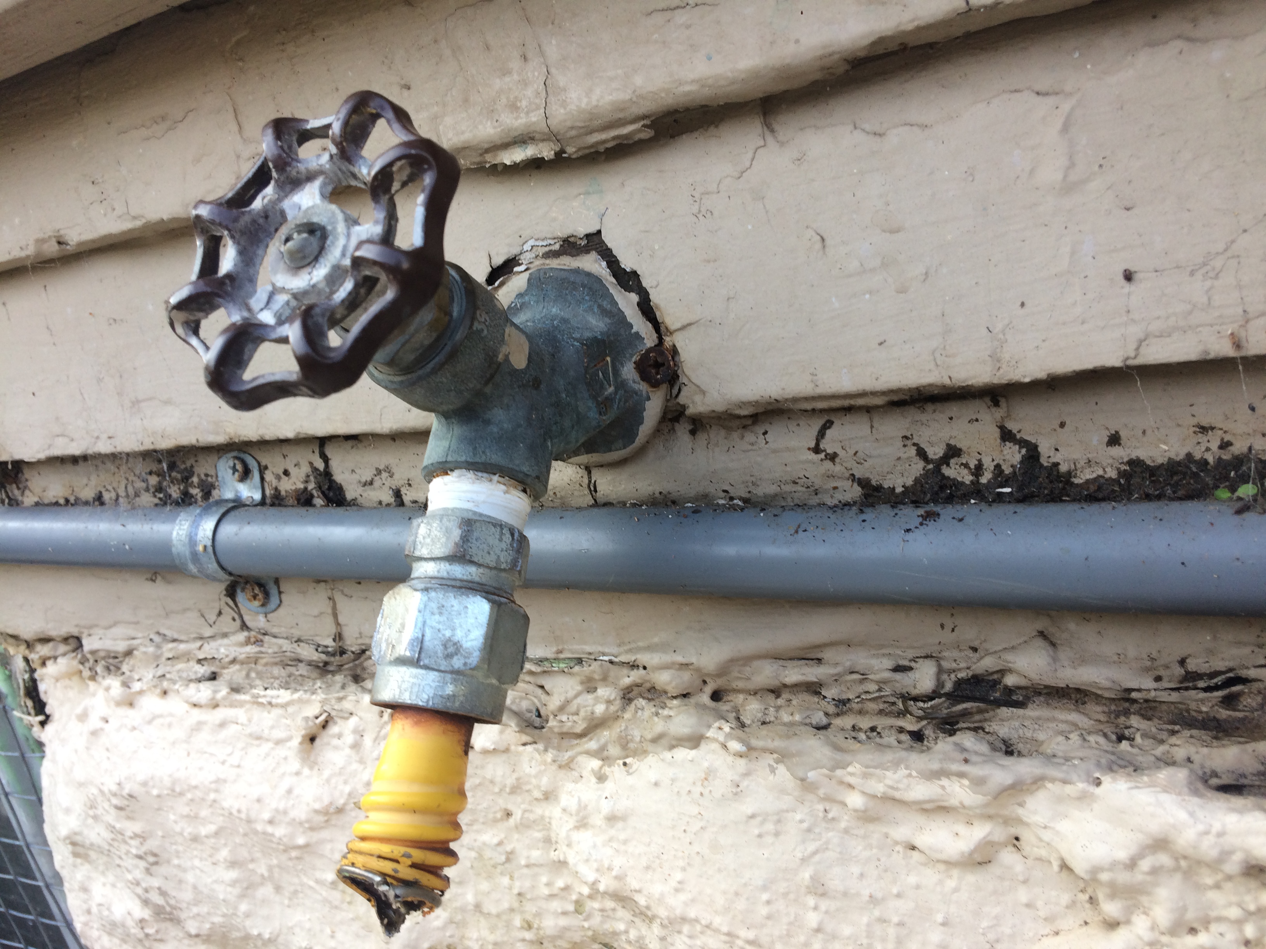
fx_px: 1061
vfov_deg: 48.2
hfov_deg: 61.7
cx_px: 633
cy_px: 474
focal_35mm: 29
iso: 32
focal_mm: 4.15
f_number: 2.2
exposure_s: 1/120
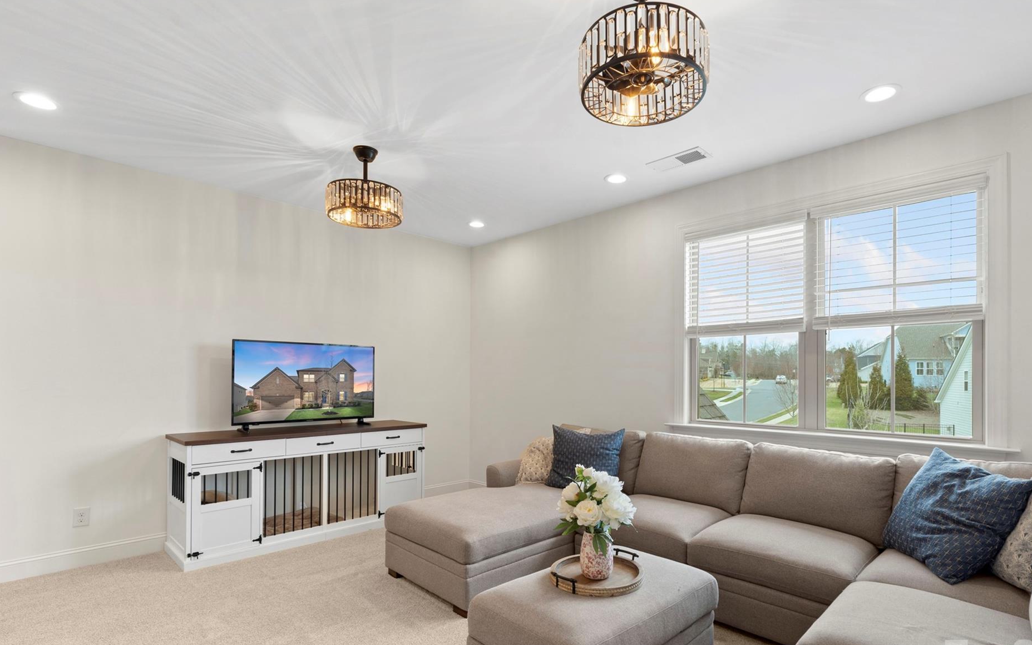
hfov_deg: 90.9
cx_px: 559
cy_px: 365
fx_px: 506
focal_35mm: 18
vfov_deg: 64.7
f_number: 10
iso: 500
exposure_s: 1/4
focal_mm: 16
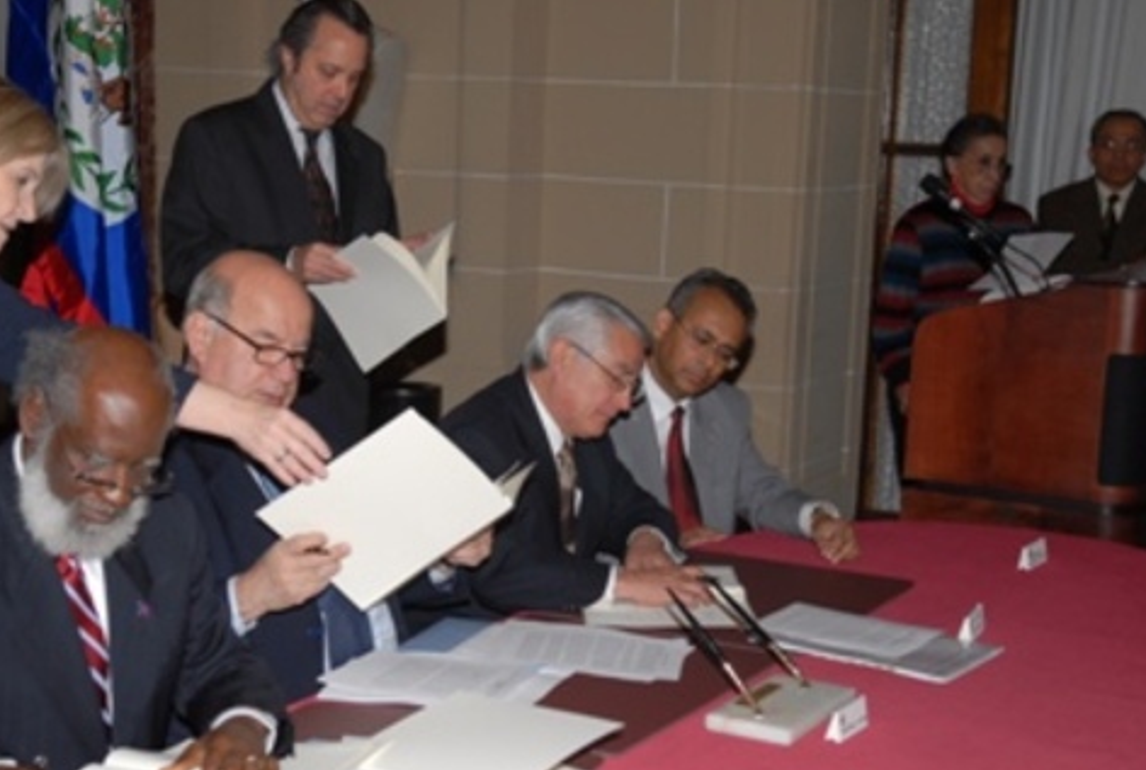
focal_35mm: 61
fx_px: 1946
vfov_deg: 22.3
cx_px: 529
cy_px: 481
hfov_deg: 32.8
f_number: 4
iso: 100
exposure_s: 1/60
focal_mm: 30
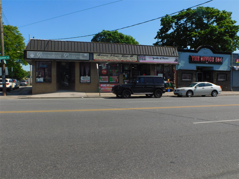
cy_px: 90
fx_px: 249
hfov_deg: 51.4
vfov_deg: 39.7
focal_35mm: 36
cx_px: 120
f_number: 7
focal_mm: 6.3
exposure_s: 1/400
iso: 125
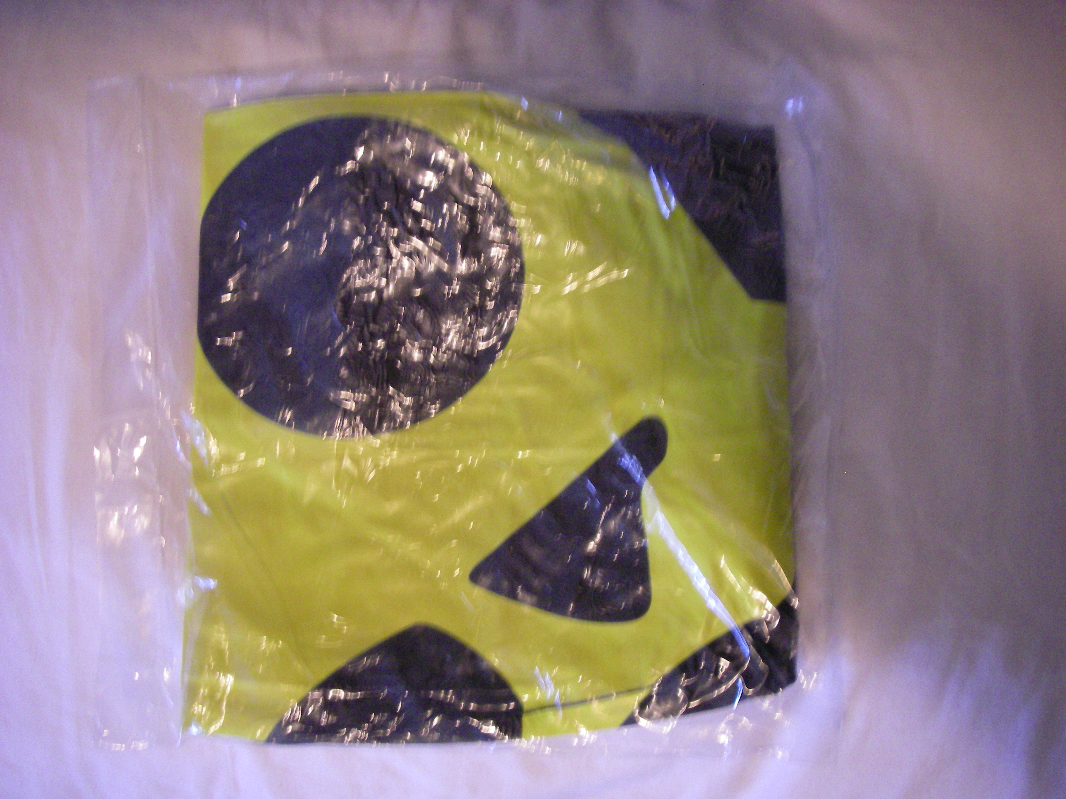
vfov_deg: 37.7
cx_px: 533
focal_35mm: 38
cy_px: 400
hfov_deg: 49.0
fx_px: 1170
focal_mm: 6.3
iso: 400
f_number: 3.3
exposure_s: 1/20
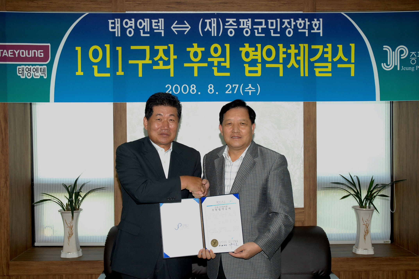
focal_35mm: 44
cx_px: 210
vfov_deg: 30.8
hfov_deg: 45.0
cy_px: 140
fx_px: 506
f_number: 5.6
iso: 400
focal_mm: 29
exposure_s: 1/60
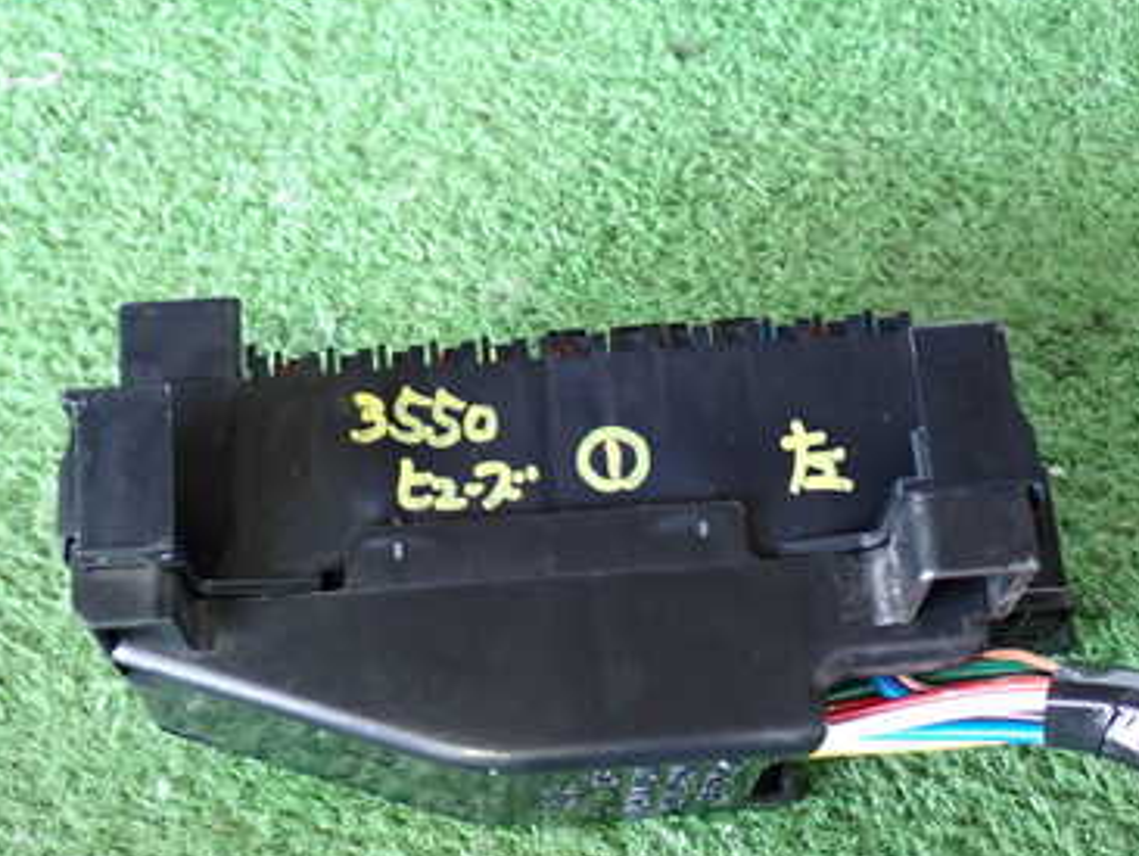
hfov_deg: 32.7
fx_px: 1943
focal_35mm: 59
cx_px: 598
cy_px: 529
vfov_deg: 24.8
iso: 500
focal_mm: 6.37
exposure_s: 1/40
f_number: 2.5
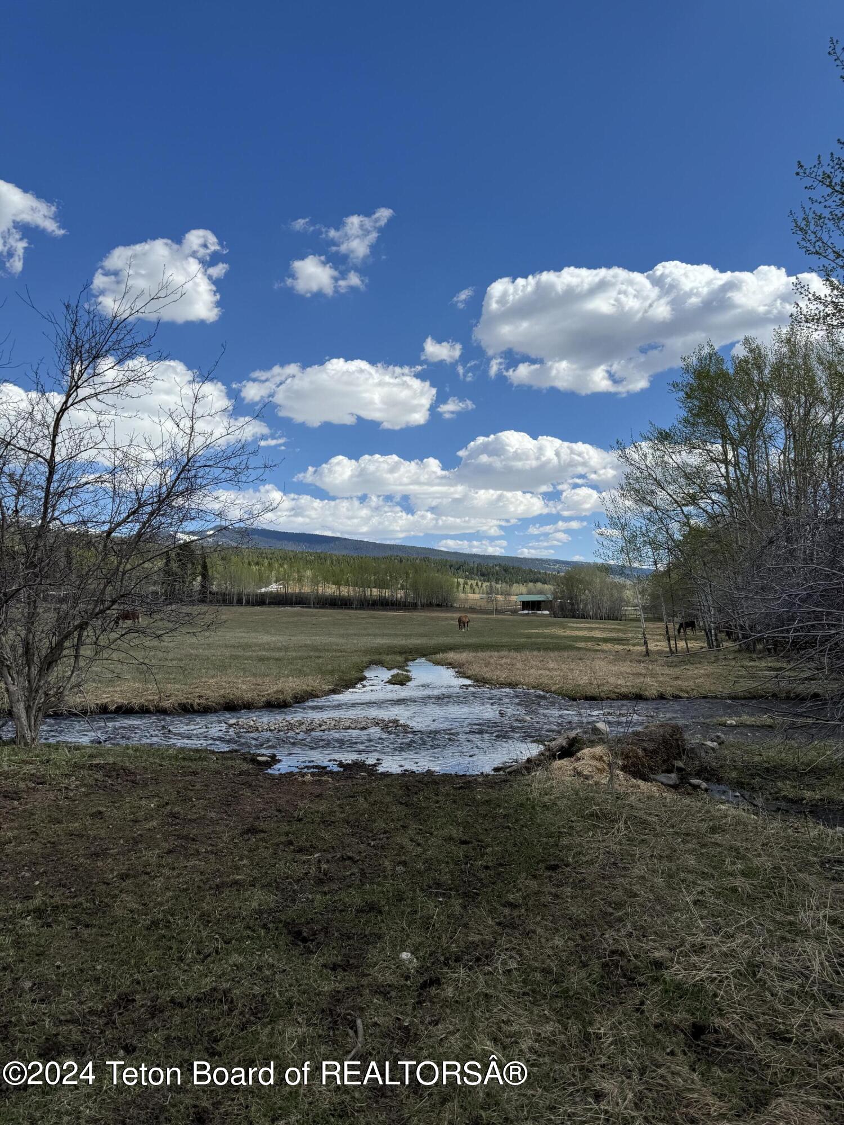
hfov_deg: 56.8
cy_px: 562
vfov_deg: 71.6
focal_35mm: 24
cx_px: 422
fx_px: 780
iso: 80
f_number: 1.78
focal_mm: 6.76
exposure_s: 1/5814
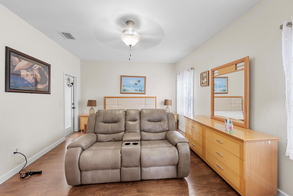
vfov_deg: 81.2
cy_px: 98
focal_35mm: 14
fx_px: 114
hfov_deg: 104.3
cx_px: 146
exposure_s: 1/4
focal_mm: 14
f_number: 8
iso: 500
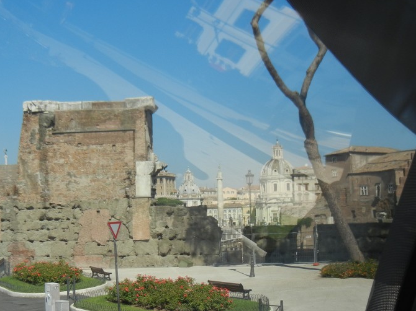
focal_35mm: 52
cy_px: 212
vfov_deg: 27.8
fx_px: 625
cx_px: 177
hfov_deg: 36.8
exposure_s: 1/445
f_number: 7.2
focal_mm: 6.2
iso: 160
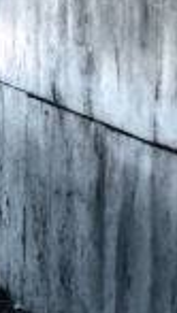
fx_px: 5383
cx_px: -582
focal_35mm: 647
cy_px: 95
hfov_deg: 1.9
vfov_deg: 3.3
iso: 400
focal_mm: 70
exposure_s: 1/6
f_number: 5
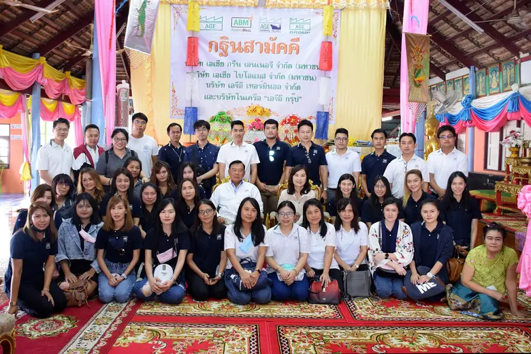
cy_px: 177
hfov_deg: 62.0
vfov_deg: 43.6
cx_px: 266
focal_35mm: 30
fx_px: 442
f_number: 5.6
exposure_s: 1/30
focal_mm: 20
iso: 1600
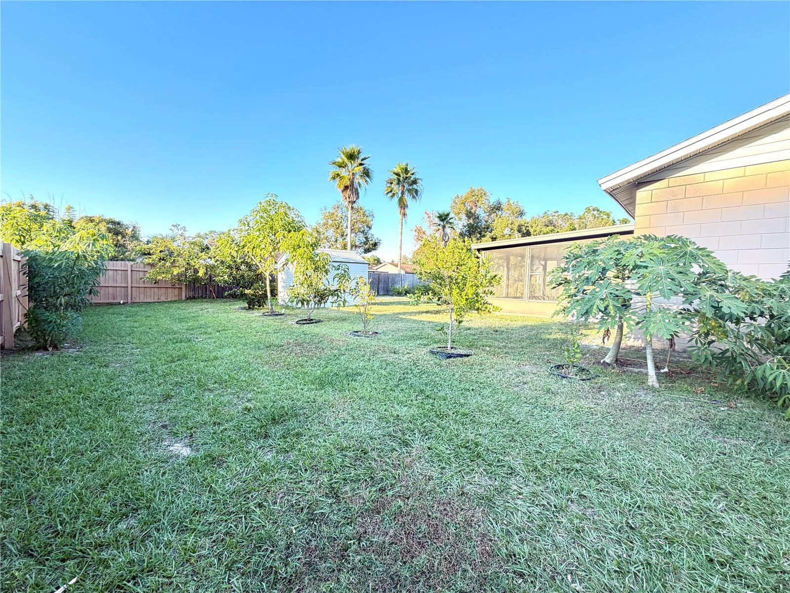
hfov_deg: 102.1
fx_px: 320
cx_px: 395
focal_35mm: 14
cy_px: 296
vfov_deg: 85.7
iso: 64
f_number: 2.2
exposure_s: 1/121
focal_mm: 2.22
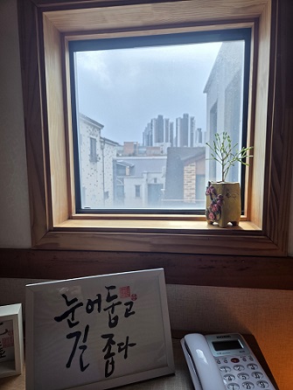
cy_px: 195
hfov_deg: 58.9
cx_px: 146
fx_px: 259
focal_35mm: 23
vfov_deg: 73.9
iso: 32
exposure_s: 1/120
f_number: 1.8
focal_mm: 5.4
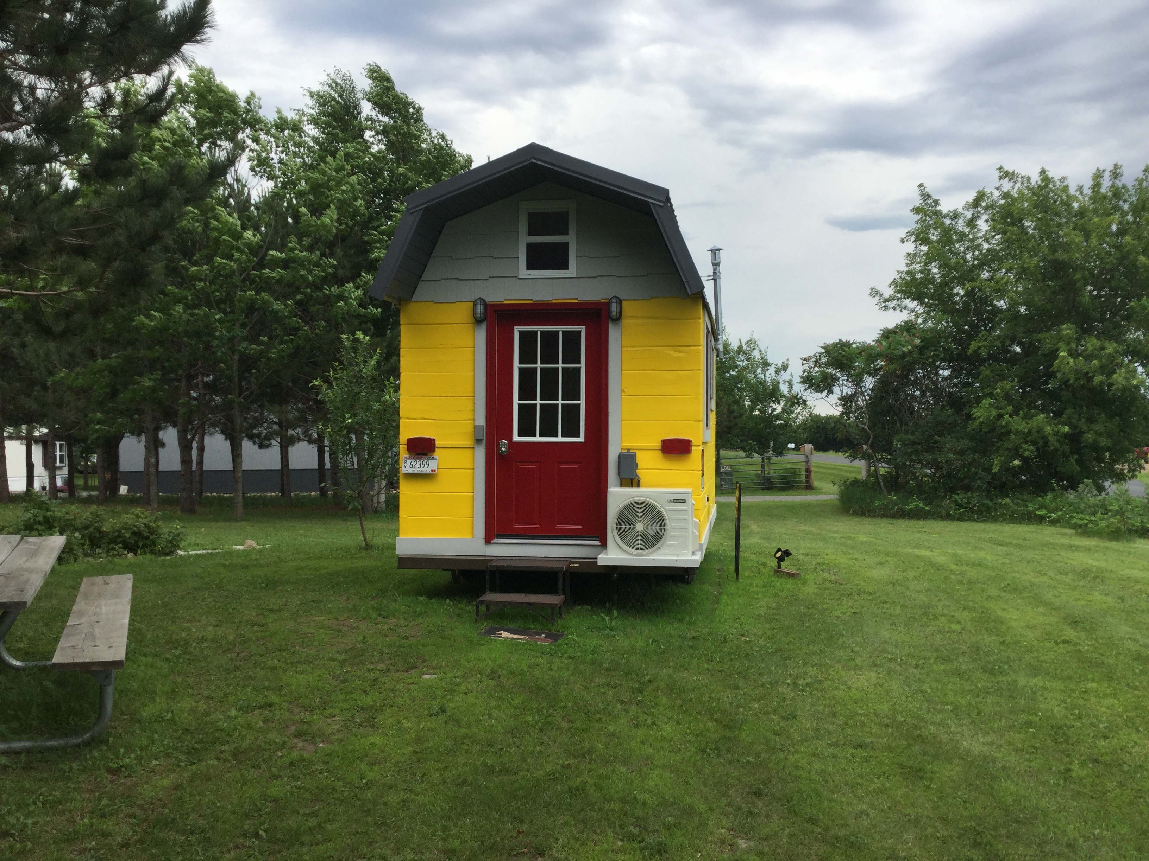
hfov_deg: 58.4
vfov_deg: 45.4
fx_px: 1029
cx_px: 574
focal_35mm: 31
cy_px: 430
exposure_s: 1/727
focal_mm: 3.3
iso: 25
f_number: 2.4
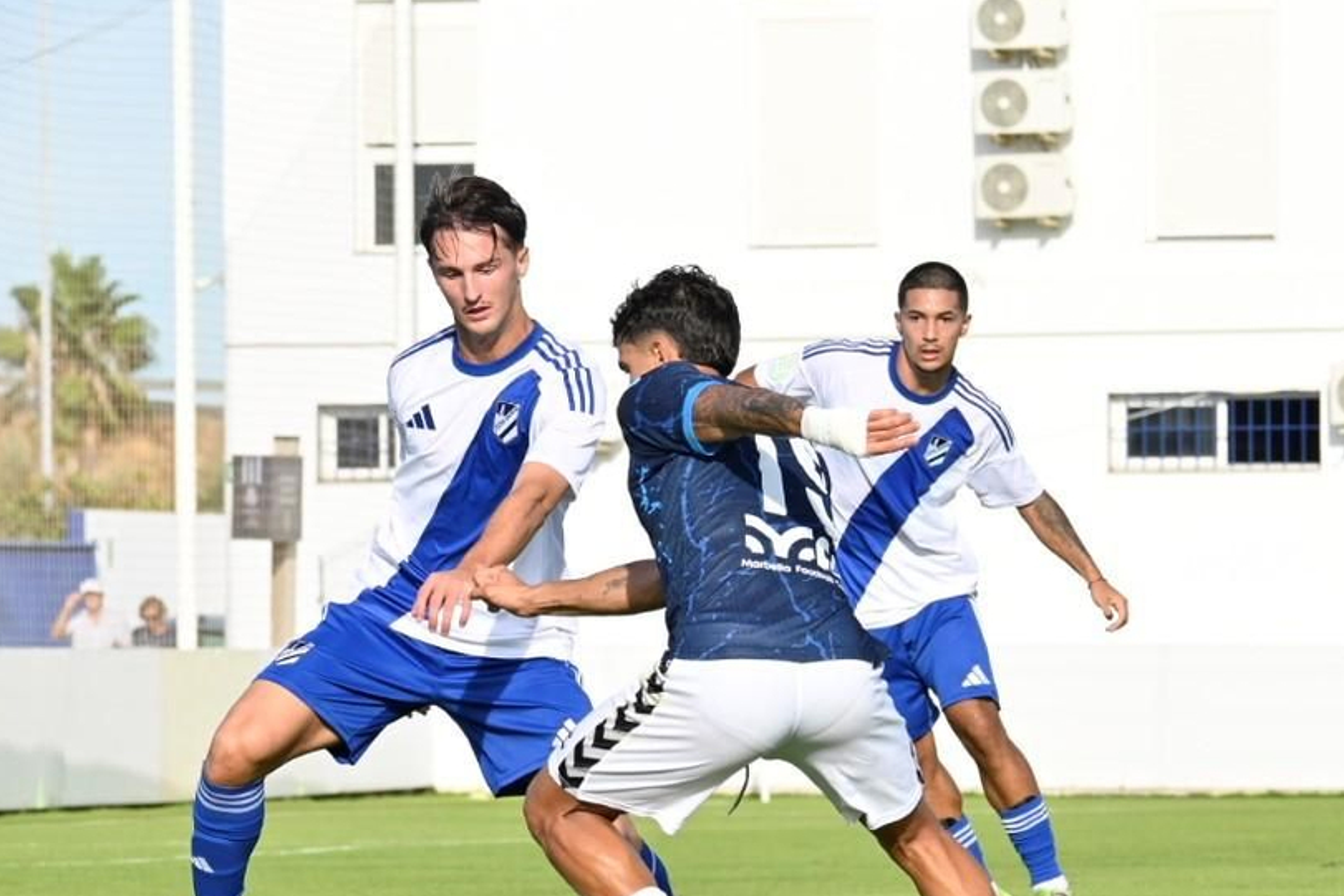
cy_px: 483
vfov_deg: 4.8
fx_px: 10604
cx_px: 716
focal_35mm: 284
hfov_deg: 7.3
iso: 250
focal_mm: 96
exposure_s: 1/1250
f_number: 5.6
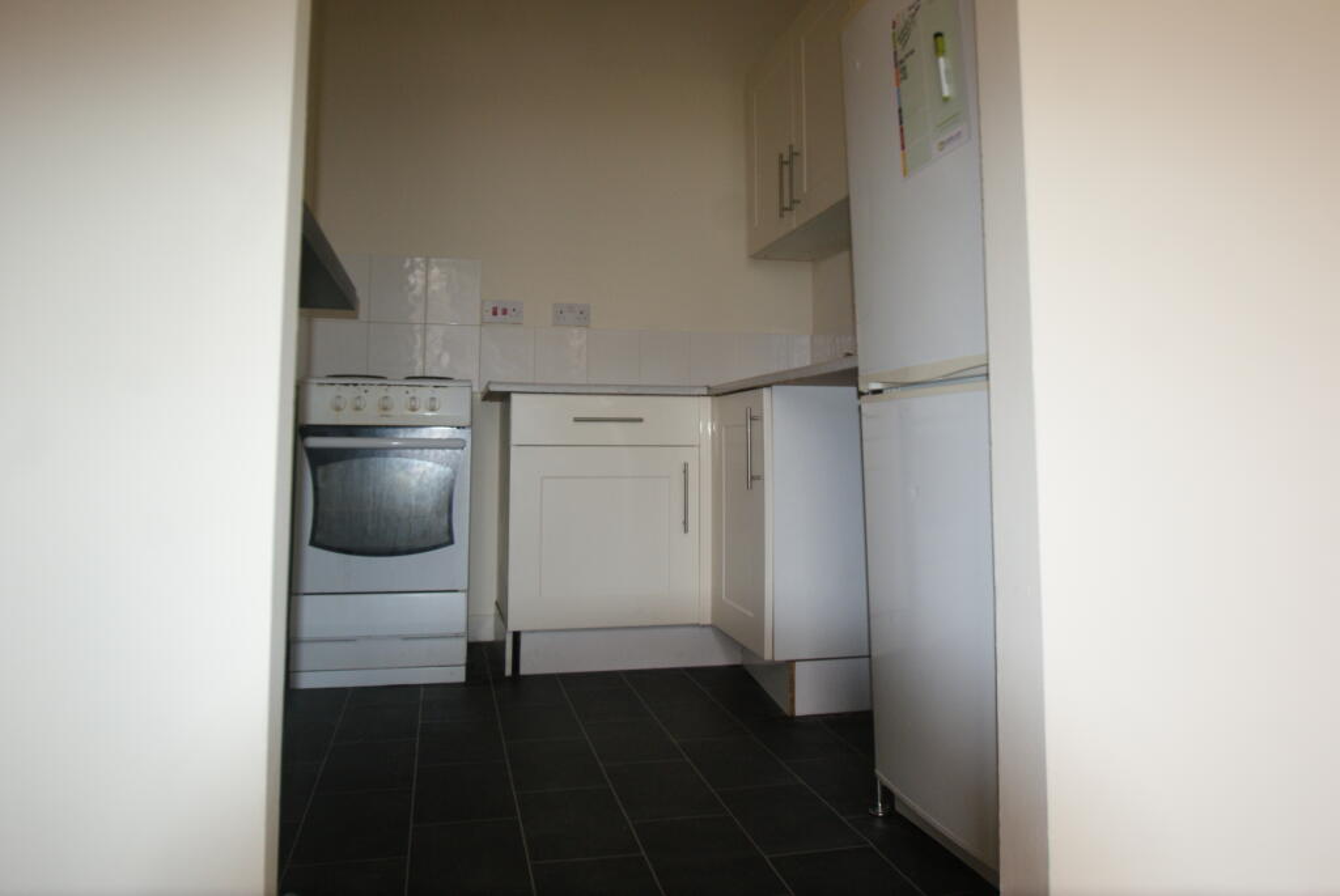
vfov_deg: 53.2
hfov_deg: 73.7
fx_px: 894
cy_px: 448
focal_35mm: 24
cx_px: 670
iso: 400
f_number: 5.6
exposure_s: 1/60
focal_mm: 16
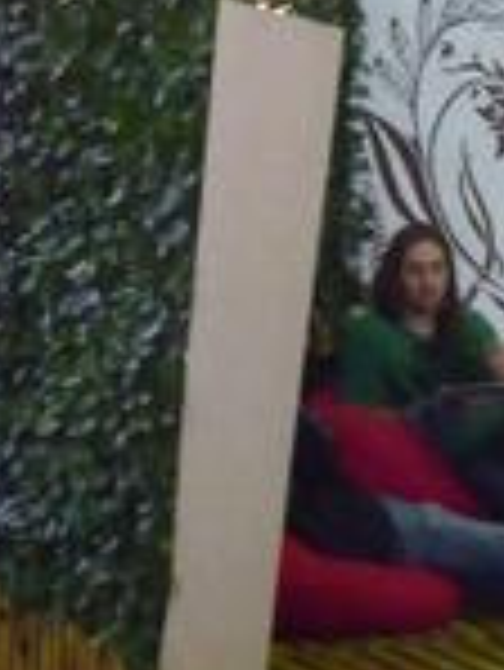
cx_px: 945
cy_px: 333
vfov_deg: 8.2
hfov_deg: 6.0
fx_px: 4672
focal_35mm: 241
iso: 800
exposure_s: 1/15
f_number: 3.4
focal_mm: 9.2
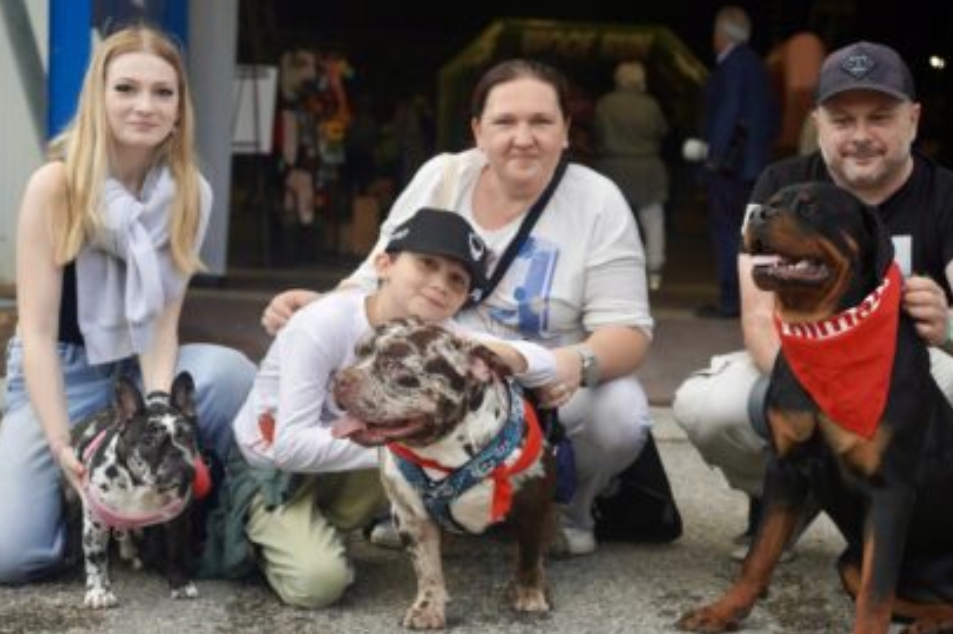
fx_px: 1613
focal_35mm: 61
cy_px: 331
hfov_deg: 32.9
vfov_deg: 22.2
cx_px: 484
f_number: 4
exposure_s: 1/100
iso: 1600
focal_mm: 55
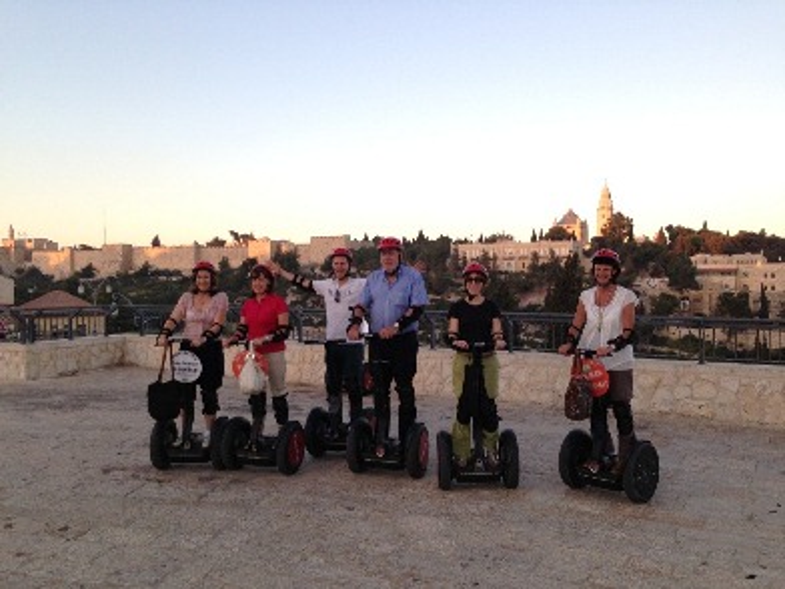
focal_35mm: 33
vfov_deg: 42.9
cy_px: 294
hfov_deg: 55.4
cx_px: 392
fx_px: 748
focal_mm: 4.13
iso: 50
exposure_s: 1/183
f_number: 2.4
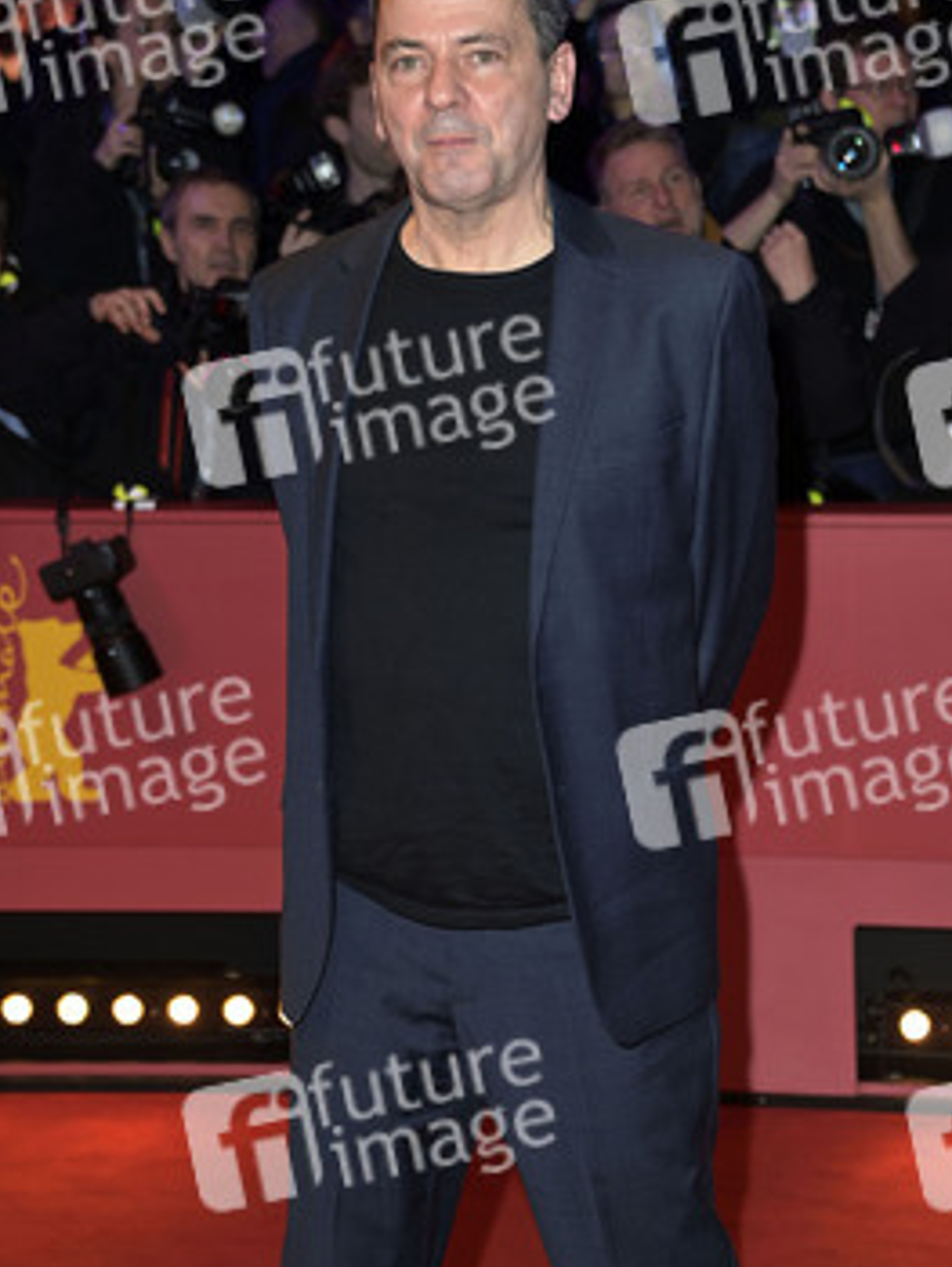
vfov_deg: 24.7
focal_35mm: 79
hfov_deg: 18.7
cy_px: 583
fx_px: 2893
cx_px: 474
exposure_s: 1/250
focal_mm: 72
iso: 800
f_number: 5
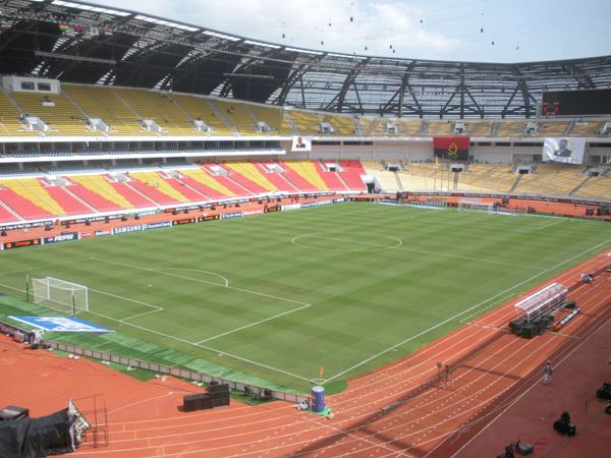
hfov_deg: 51.4
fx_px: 635
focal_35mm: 36
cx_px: 306
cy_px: 229
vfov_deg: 39.7
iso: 64
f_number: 3.5
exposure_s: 1/462
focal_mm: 6.3
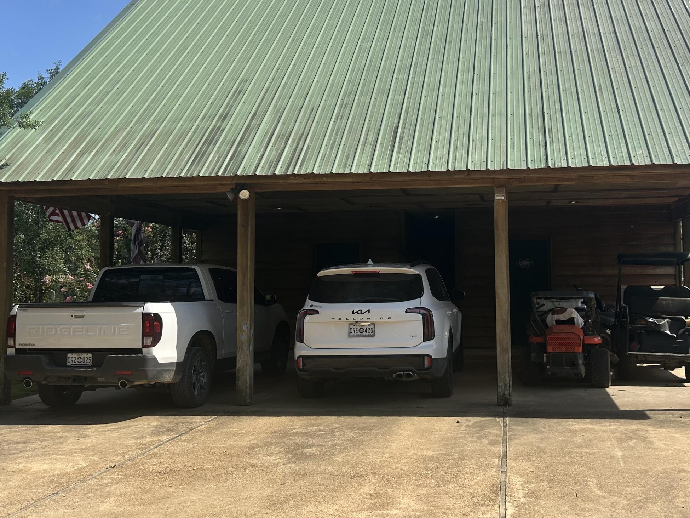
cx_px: 410
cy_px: 240
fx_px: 797
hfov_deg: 46.6
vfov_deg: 35.9
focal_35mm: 40
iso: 50
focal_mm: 5.7
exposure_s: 1/4444
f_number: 1.5
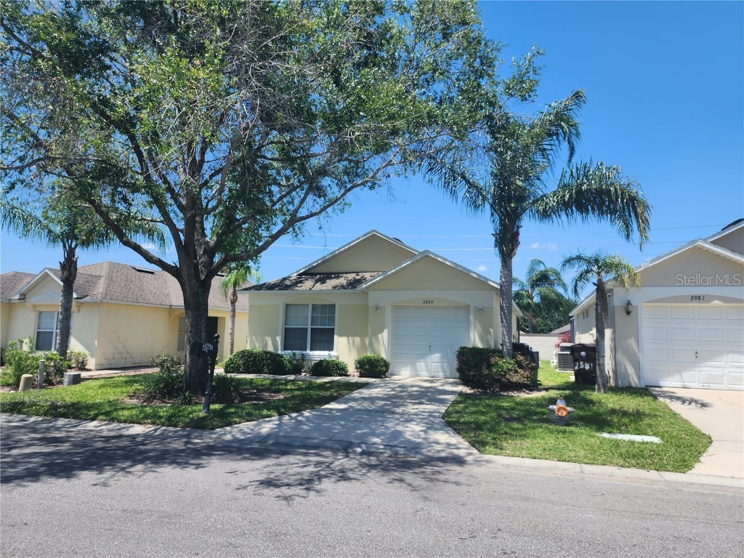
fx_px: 494
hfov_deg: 73.9
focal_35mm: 23
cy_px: 279
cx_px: 372
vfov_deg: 58.9
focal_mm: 6.4
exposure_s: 1/724
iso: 12
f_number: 1.8
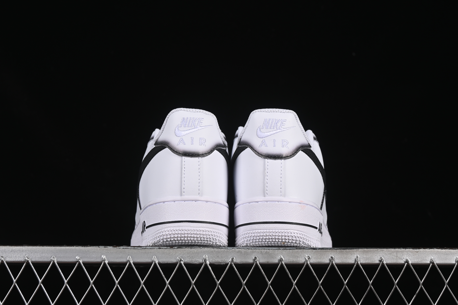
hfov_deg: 27.0
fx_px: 954
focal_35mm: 75
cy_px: 152
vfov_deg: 18.2
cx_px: 229
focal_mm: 50
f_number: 8
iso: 160
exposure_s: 1/80
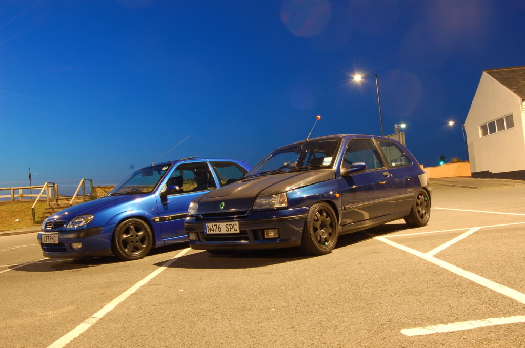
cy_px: 174
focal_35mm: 33
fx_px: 480
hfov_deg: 57.3
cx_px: 262
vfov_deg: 39.8
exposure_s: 20
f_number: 14
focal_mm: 22
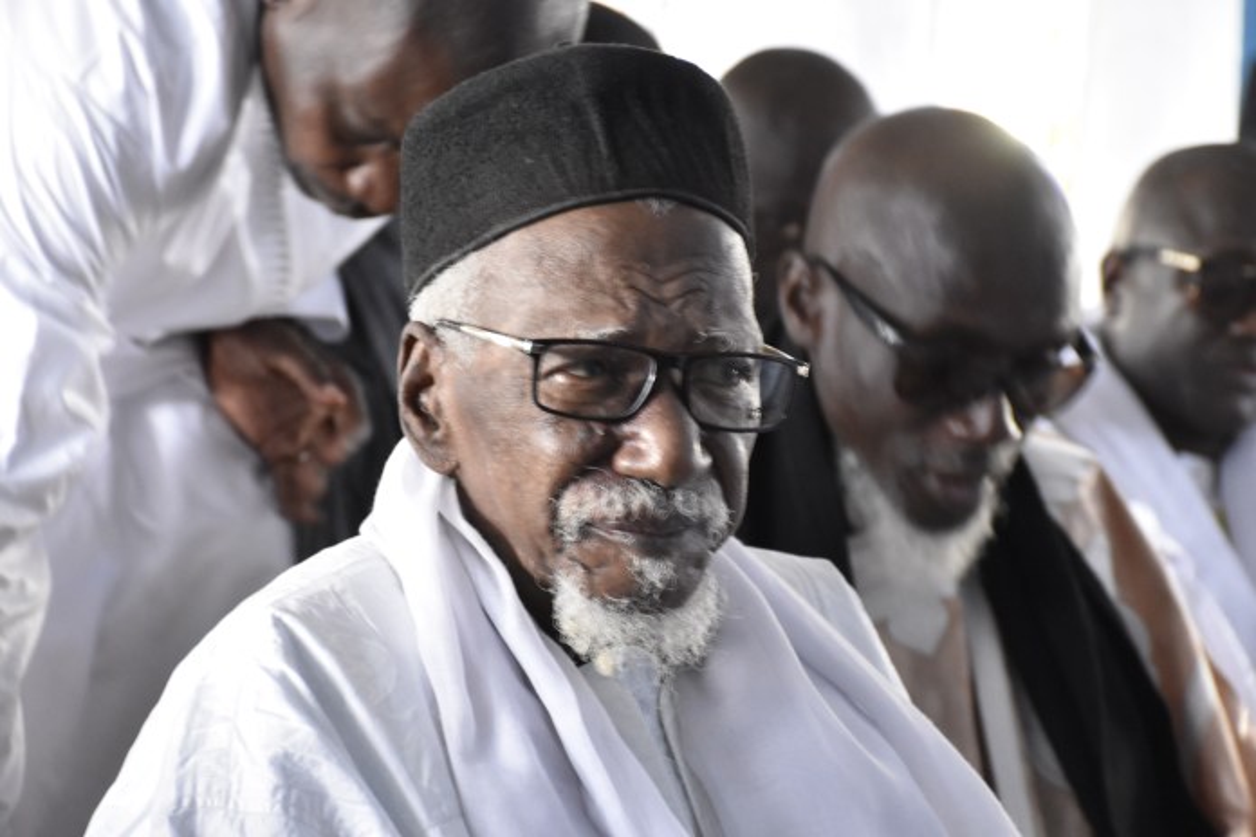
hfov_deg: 17.1
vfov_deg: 11.4
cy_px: 418
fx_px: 4186
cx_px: 628
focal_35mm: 120
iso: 3200
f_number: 5.3
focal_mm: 80
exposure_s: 1/25
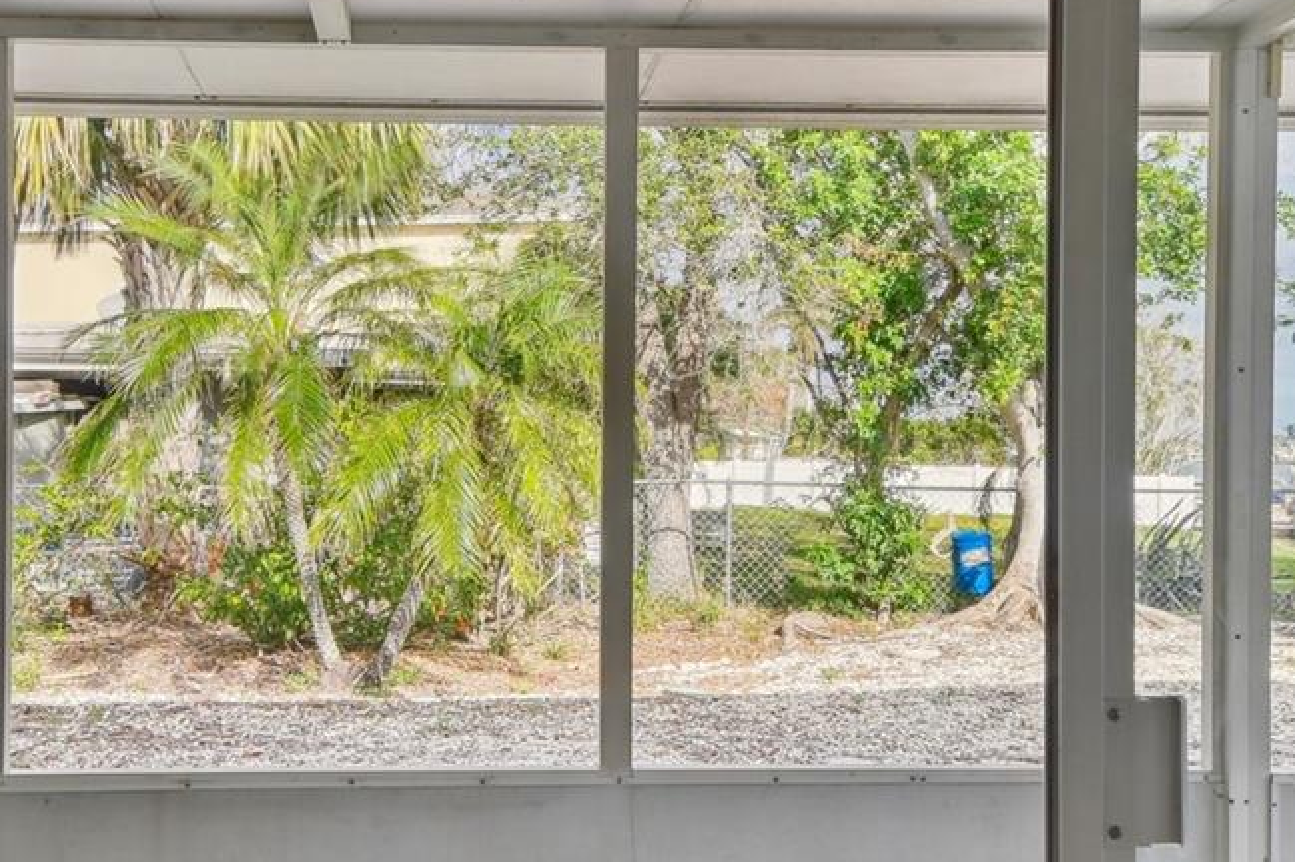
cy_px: 459
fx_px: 1330
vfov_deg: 35.9
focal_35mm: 37
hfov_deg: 51.4
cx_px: 495
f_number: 7.1
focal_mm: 10
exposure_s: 1/320
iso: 100
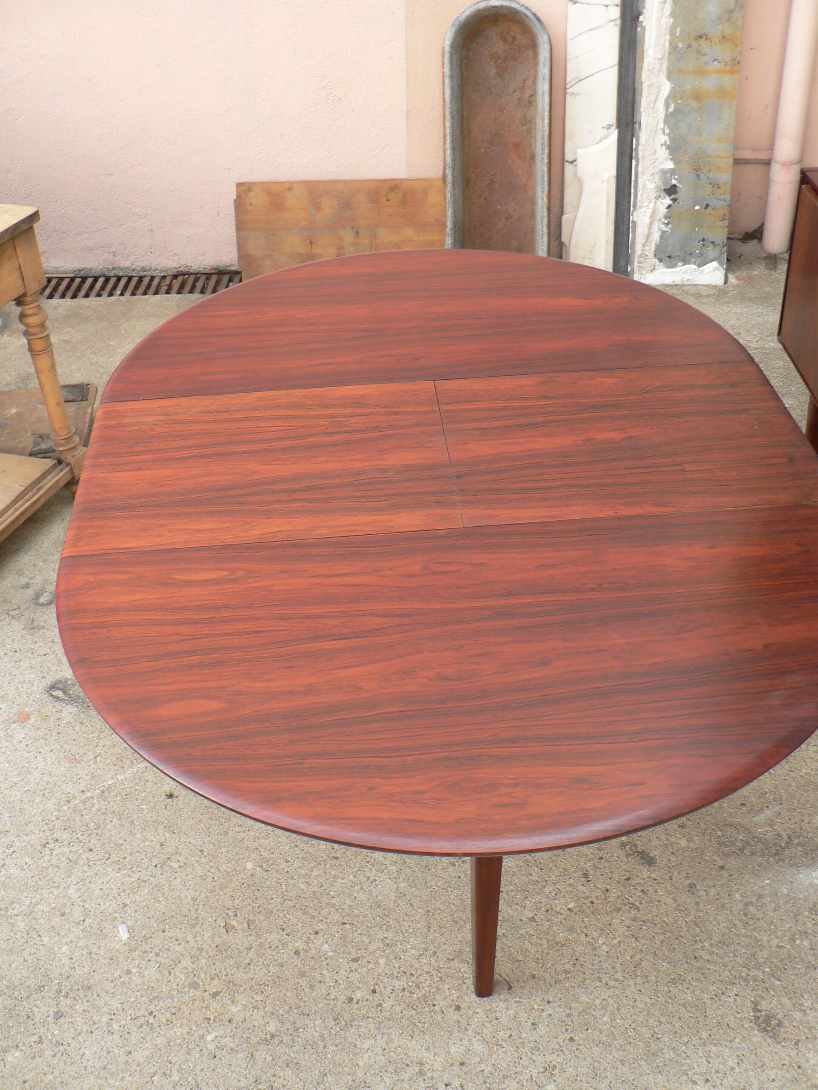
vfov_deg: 51.4
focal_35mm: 36
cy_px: 545
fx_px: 1134
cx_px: 409
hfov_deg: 39.7
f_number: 2.8
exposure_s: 1/40
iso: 80
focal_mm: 6
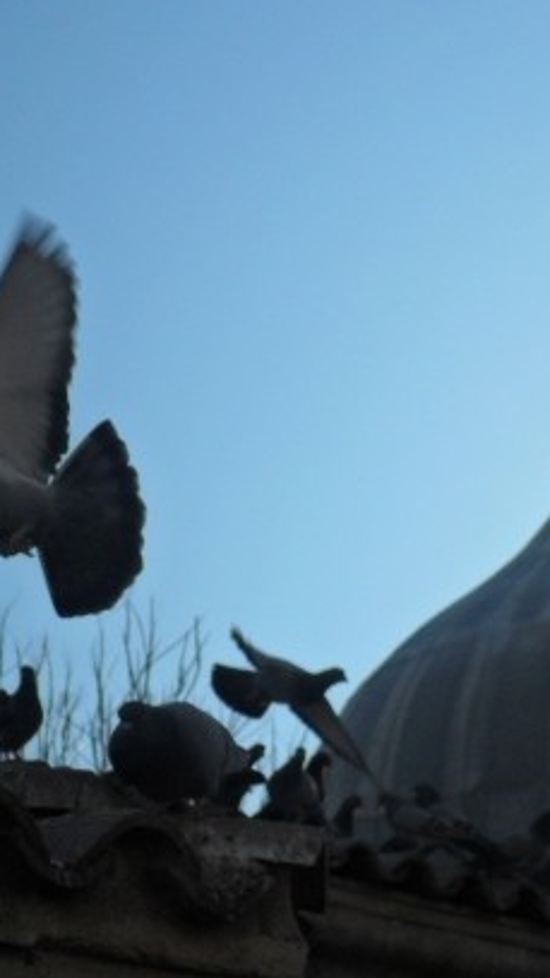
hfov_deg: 6.2
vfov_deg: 11.1
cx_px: 644
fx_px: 5029
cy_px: 535
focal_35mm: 194
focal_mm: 19.6
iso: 100
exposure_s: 1/750
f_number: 5
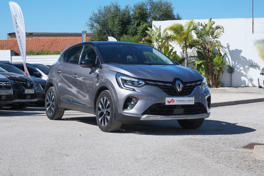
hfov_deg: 29.7
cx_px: 132
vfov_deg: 20.0
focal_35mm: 68
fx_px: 499
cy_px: 88
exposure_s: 1/200
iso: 160
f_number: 10
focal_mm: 45
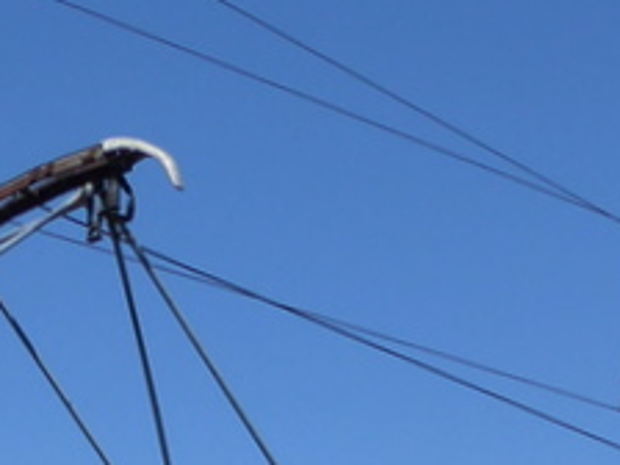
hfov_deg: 14.7
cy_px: 1060
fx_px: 2400
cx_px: 224
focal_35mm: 134
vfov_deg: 9.9
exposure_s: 1/800
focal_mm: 4.3
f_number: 3.3
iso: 80
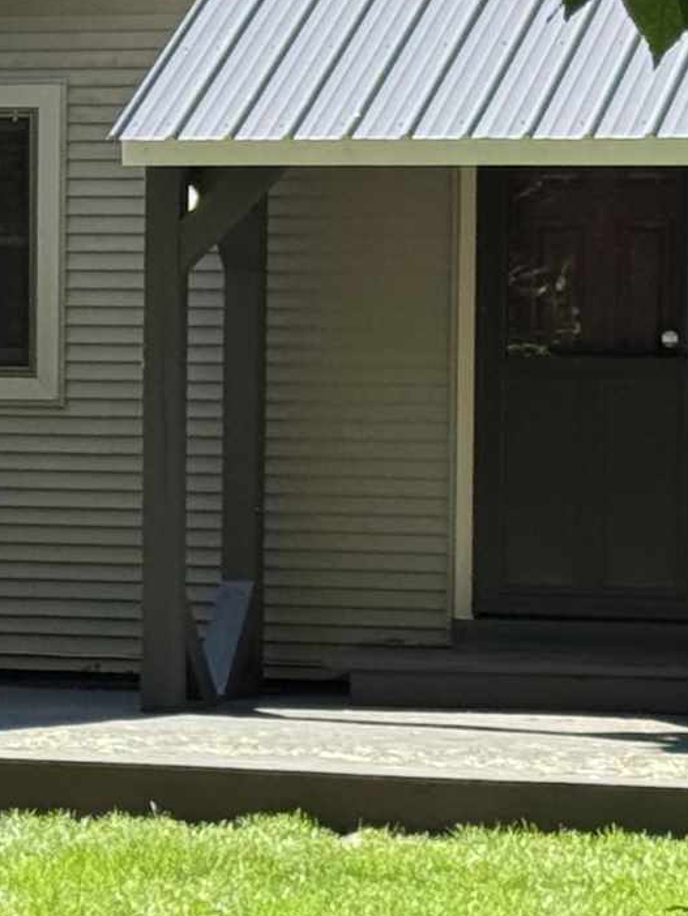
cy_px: 421
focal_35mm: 210
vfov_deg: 9.4
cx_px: -326
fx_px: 5562
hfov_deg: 7.0
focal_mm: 6.76
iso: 64
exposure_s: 1/1427
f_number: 1.78
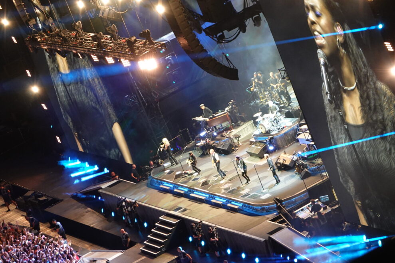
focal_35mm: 200
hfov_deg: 10.3
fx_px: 2194
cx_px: 198
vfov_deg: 6.9
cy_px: 132
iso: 800
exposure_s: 1/15
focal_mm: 72
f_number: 4.5
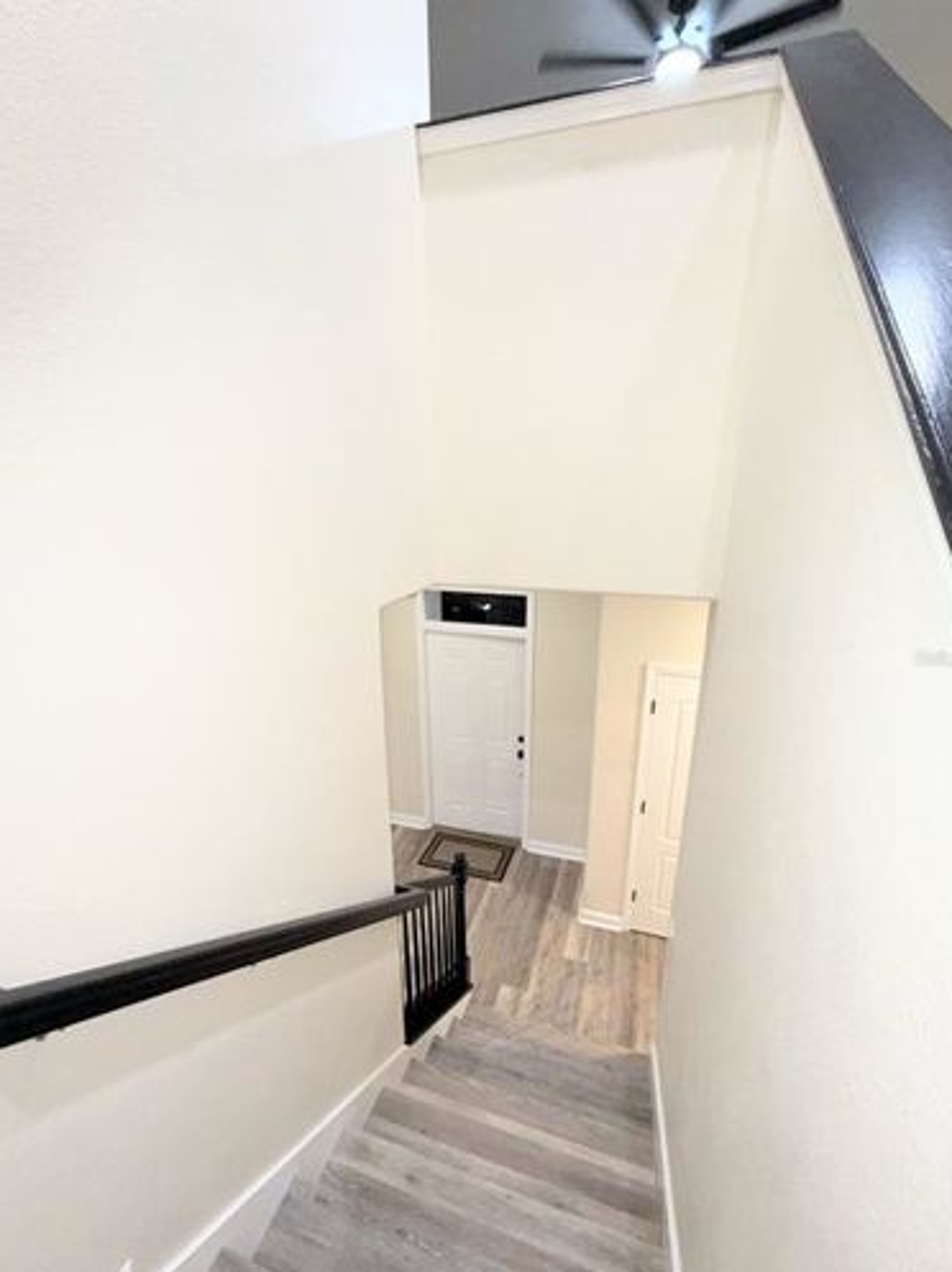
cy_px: 658
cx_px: 485
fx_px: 551
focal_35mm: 15
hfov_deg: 81.7
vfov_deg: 98.2
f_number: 2.2
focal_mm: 2.22
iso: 125
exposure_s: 1/60
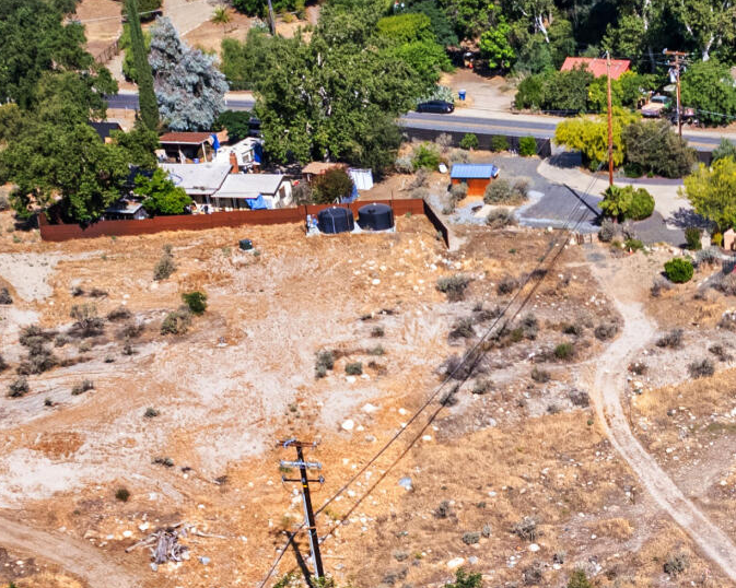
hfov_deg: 19.8
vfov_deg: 14.5
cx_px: 838
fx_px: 2003
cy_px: 1079
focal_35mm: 92
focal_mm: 8.38
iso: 100
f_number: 2.8
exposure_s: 1/80
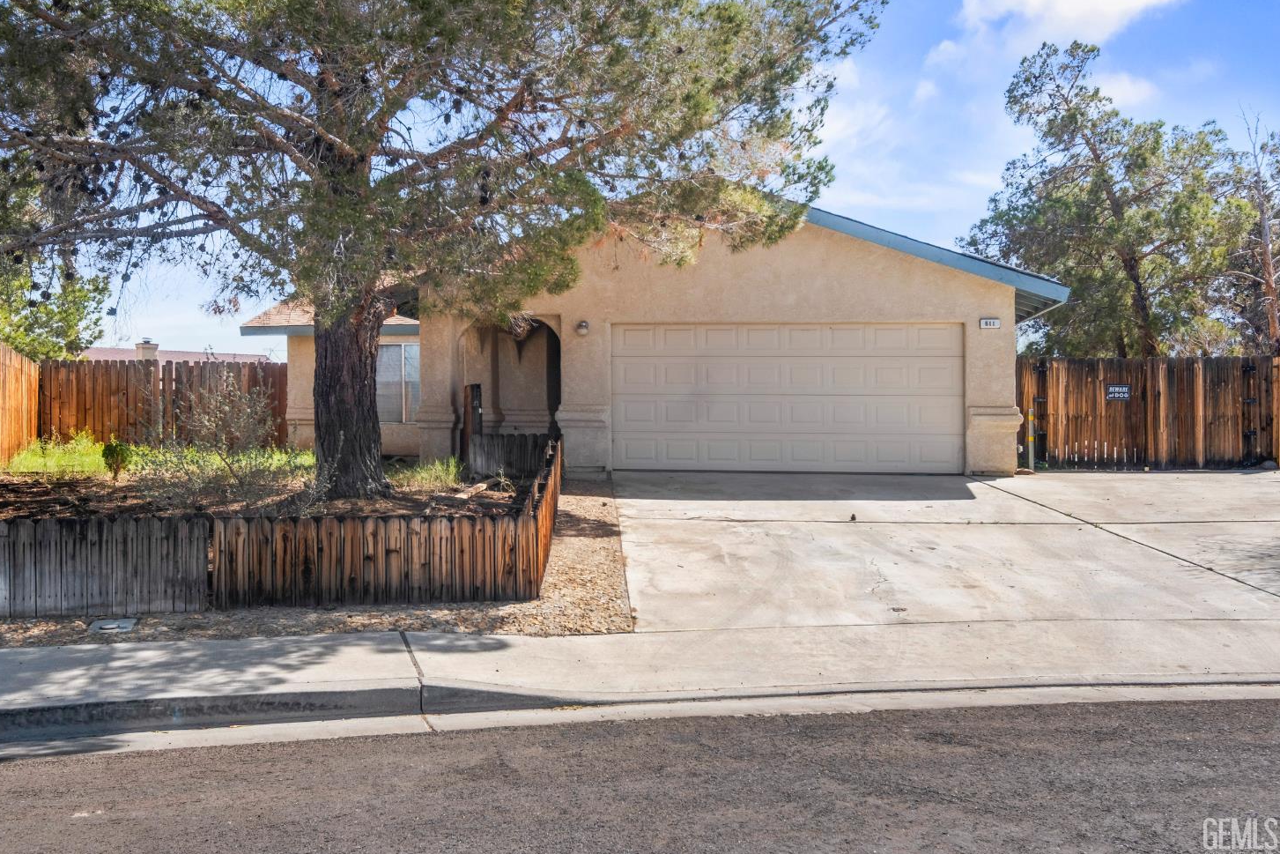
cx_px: 623
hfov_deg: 58.7
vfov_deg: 41.1
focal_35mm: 32
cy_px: 438
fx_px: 1138
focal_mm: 20.9
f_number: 9
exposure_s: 1/240
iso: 250
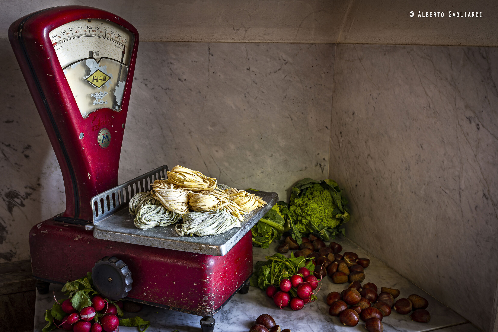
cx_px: 251
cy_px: 170
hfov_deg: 53.1
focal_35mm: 36
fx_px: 498
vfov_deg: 36.9
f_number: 22
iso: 100
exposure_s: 15
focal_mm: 35
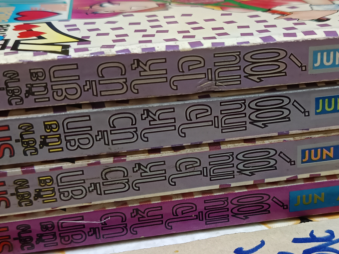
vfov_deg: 27.0
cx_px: 208
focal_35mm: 54
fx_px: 529
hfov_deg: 35.4
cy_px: 155
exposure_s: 1/25
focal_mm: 5.31
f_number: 1.7
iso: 1148
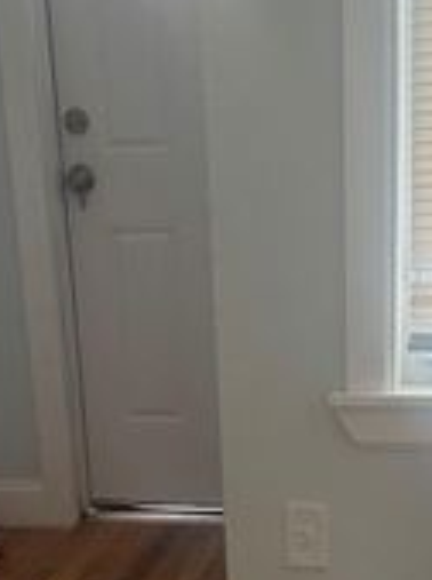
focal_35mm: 95
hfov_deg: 15.5
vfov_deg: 19.6
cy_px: 674
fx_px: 1587
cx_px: 202
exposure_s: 1/60
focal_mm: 6.76
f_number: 1.78
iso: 125
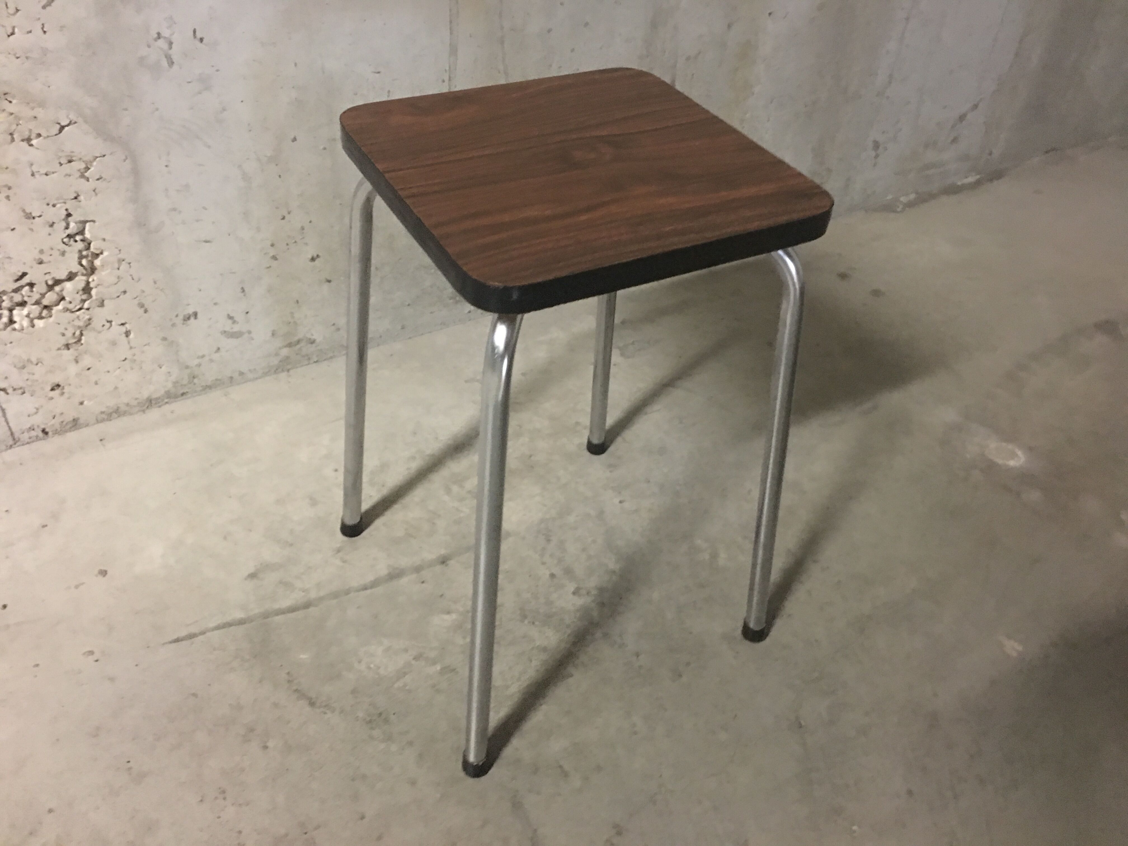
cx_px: 564
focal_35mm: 29
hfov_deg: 61.7
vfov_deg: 48.2
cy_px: 423
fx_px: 945
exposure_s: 1/4
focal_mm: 4.15
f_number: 2.2
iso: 125
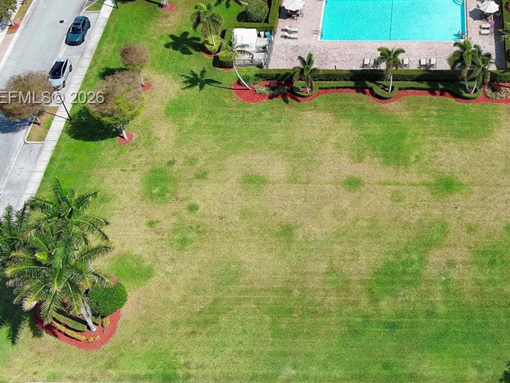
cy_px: 99
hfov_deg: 31.0
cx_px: 440
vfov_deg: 24.2
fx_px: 884
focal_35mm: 60
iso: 100
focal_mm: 10.57
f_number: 2.8
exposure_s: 1/1232
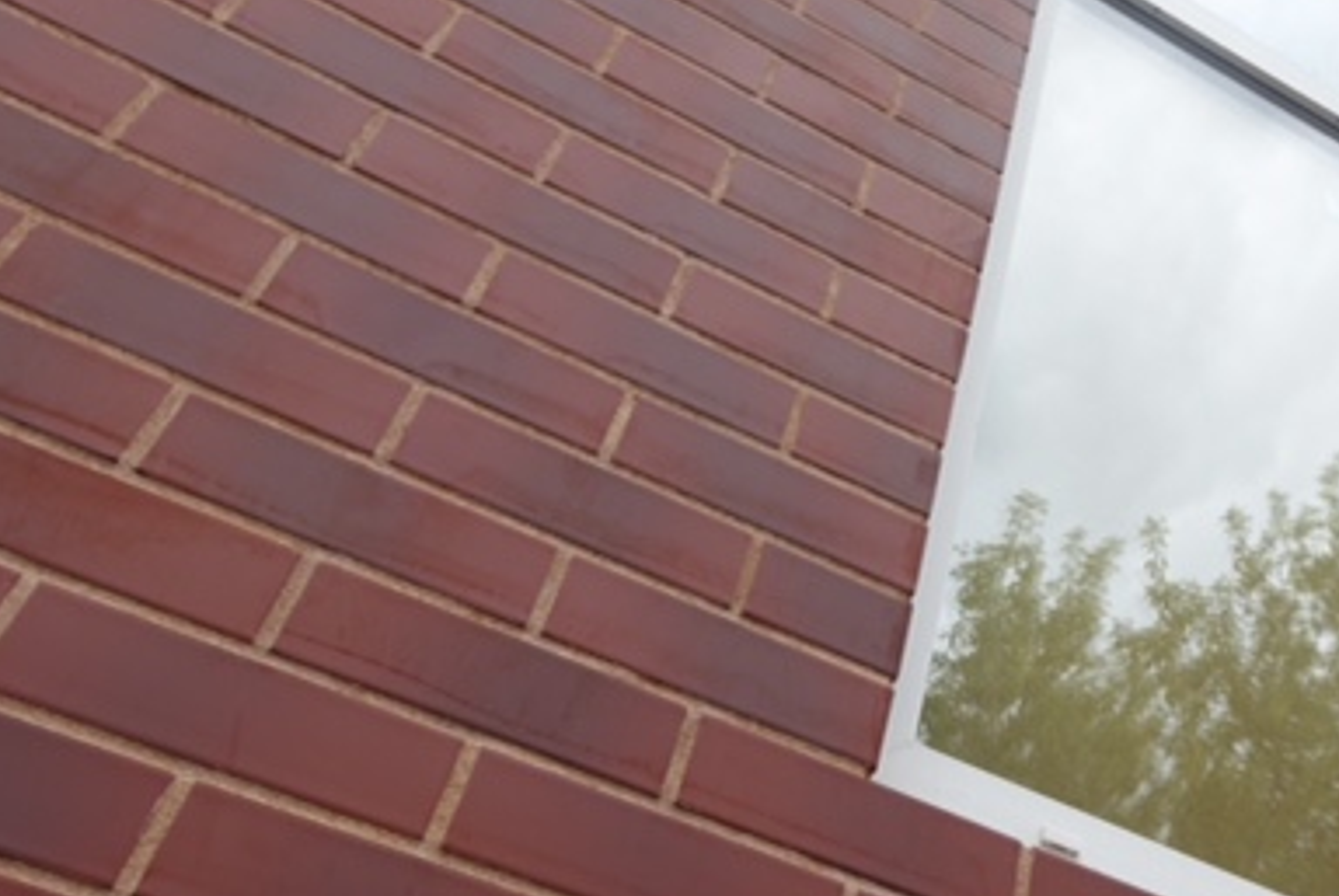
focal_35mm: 40
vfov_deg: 33.2
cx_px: 1032
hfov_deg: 46.4
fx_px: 1489
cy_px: 303
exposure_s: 1/80
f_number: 5
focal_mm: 8.8
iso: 125
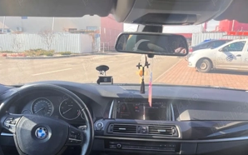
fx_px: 250
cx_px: 124
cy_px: 123
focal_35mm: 37
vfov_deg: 33.4
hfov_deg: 52.8
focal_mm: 5.7
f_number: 1.5
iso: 50
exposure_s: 1/521
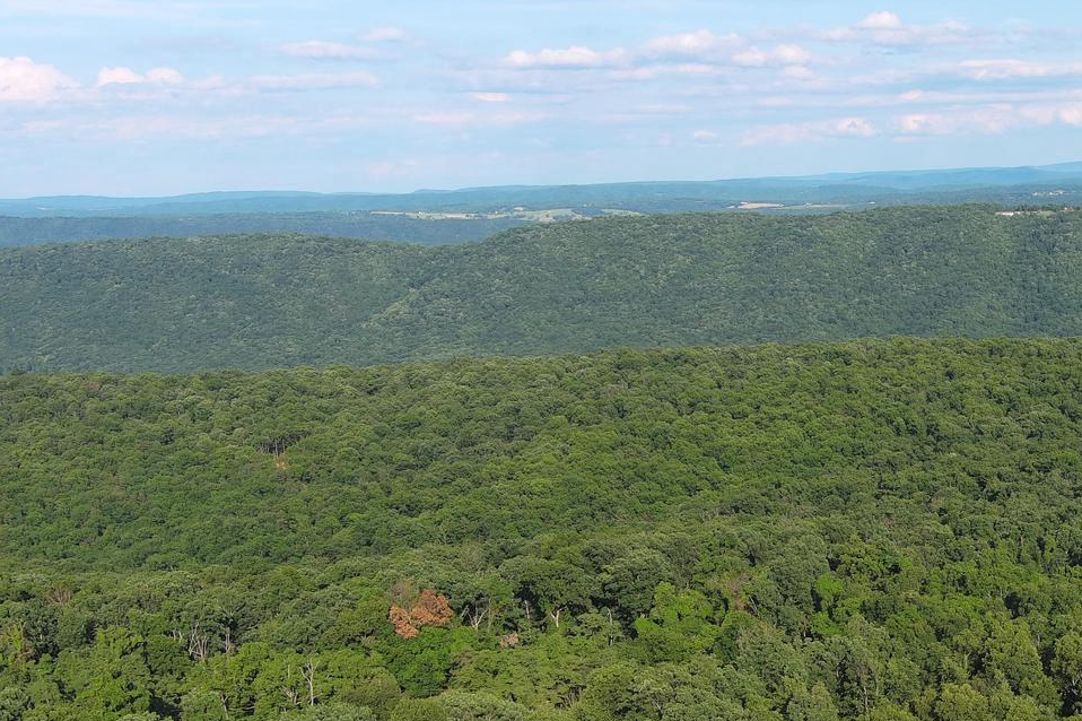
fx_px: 1863
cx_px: 984
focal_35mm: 62
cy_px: 611
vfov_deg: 21.5
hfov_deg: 30.9
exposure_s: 1/900
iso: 100
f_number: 2.8
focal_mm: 10.57
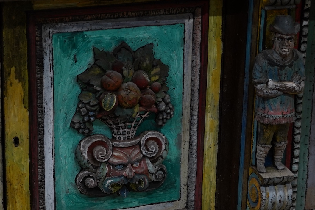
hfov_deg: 16.1
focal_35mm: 127
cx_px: 177
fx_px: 1111
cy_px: 107
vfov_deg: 10.8
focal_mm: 49
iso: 1250
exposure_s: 1/125
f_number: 4
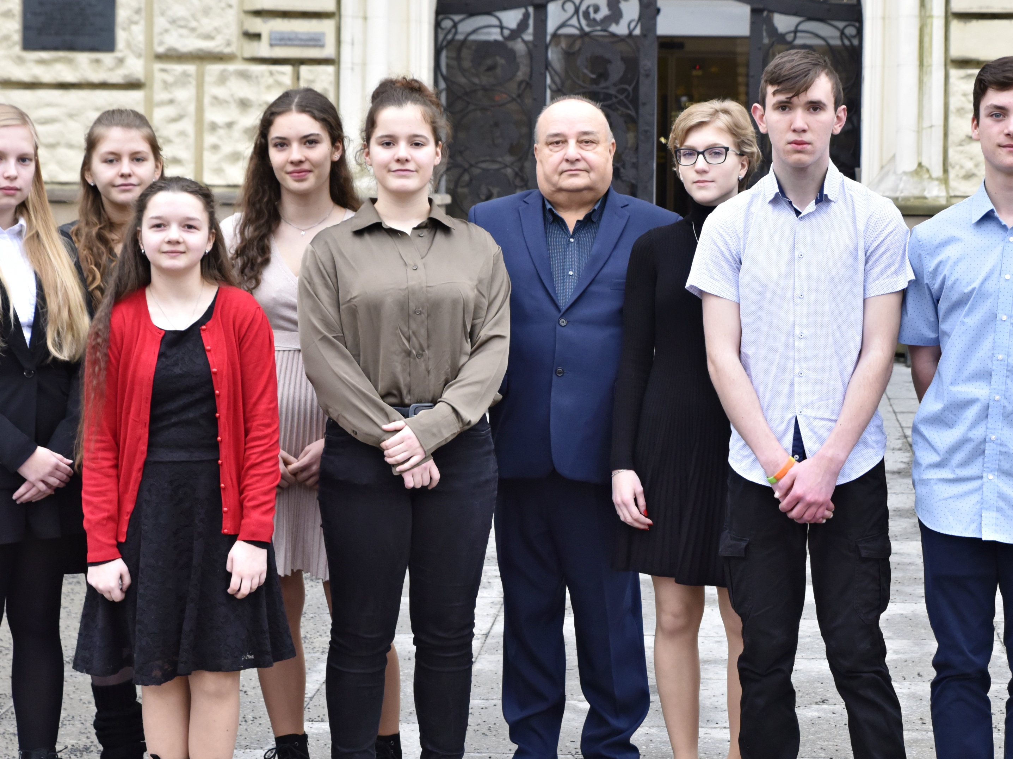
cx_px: 708
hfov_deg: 20.3
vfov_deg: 15.4
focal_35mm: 96
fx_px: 2809
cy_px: 331
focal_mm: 52
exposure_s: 1/200
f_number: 6.3
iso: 1250
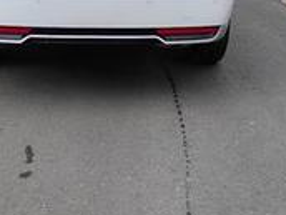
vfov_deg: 17.5
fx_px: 677
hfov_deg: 23.8
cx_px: 113
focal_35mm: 82
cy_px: -7
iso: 100
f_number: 1.8
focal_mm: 4.26
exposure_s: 1/370
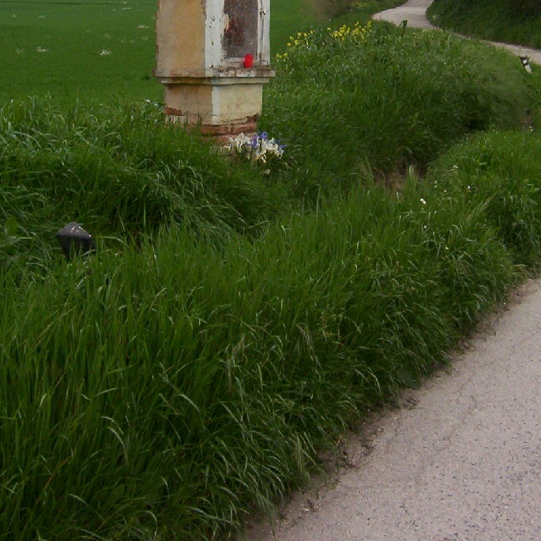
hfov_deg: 31.1
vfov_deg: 30.4
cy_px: 111
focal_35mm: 55
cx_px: 299
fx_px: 972
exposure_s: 1/472
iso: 100
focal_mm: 5.54
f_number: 5.24
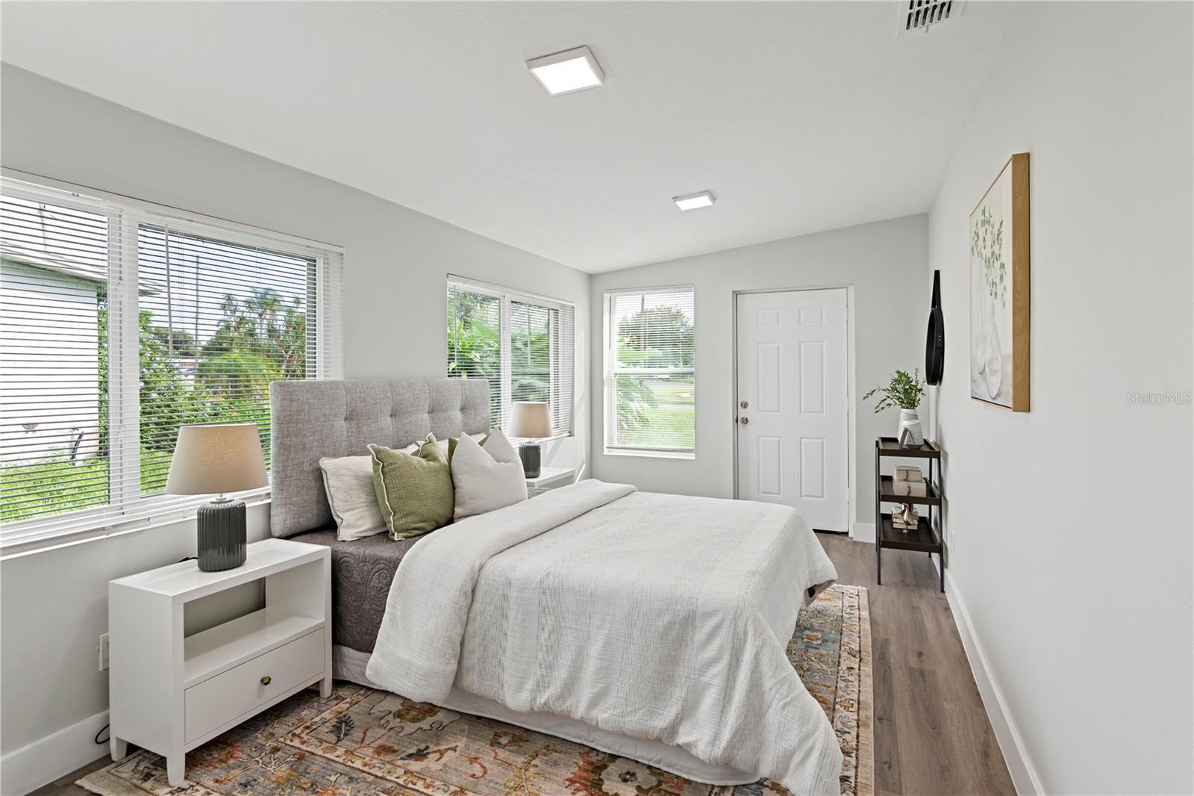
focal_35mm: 16
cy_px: 398
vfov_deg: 72.0
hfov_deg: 95.0
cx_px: 597
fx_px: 547
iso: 200
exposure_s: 1/5
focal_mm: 11
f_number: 8
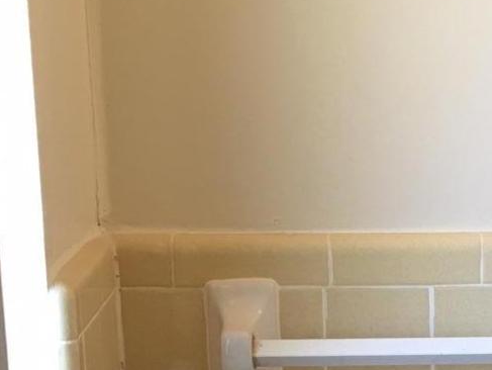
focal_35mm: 119
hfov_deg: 15.9
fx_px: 1693
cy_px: 494
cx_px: 579
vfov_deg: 12.1
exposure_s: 1/15
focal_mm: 4.15
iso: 32
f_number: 2.2
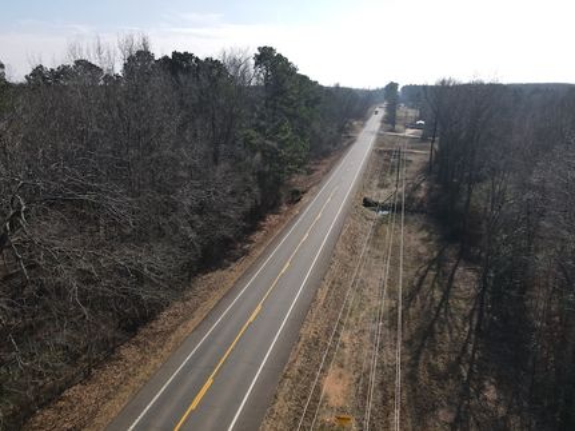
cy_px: 216
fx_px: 399
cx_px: 288
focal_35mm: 24
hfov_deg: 71.6
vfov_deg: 56.8
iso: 100
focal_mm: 4.5
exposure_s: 1/50
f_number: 2.8
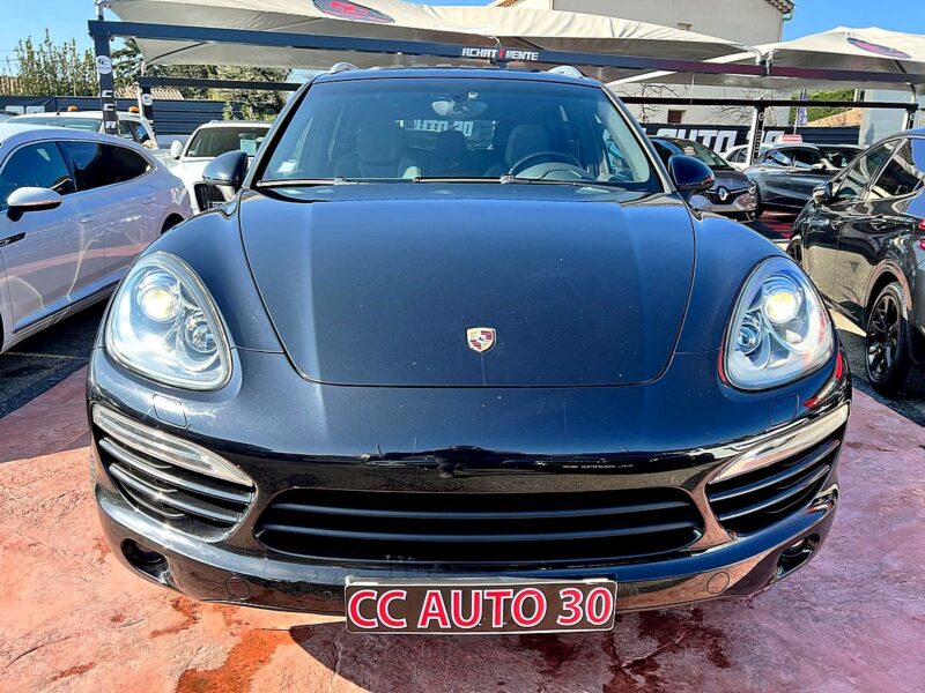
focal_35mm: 26
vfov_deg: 53.1
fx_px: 695
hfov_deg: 67.3
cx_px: 462
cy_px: 346
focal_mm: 5.7
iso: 50
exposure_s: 1/894
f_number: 1.5
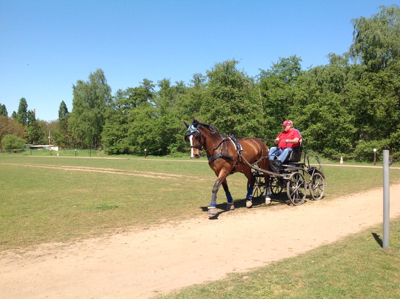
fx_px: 404
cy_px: 150
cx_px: 200
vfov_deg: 40.6
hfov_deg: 52.7
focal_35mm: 35
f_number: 2.4
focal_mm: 4.28
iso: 50
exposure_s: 1/1374
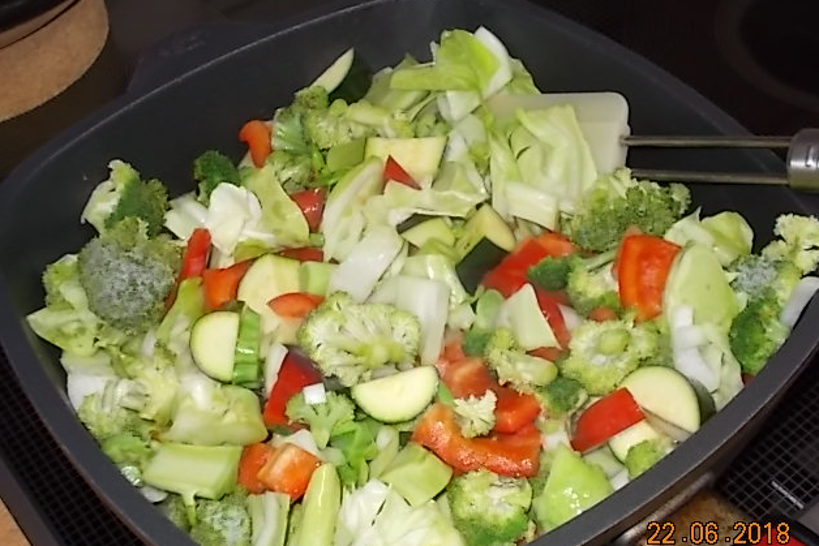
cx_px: 415
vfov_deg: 25.5
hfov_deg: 37.5
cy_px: 295
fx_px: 1206
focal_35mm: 53
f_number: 4.5
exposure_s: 1/30
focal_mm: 9
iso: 200
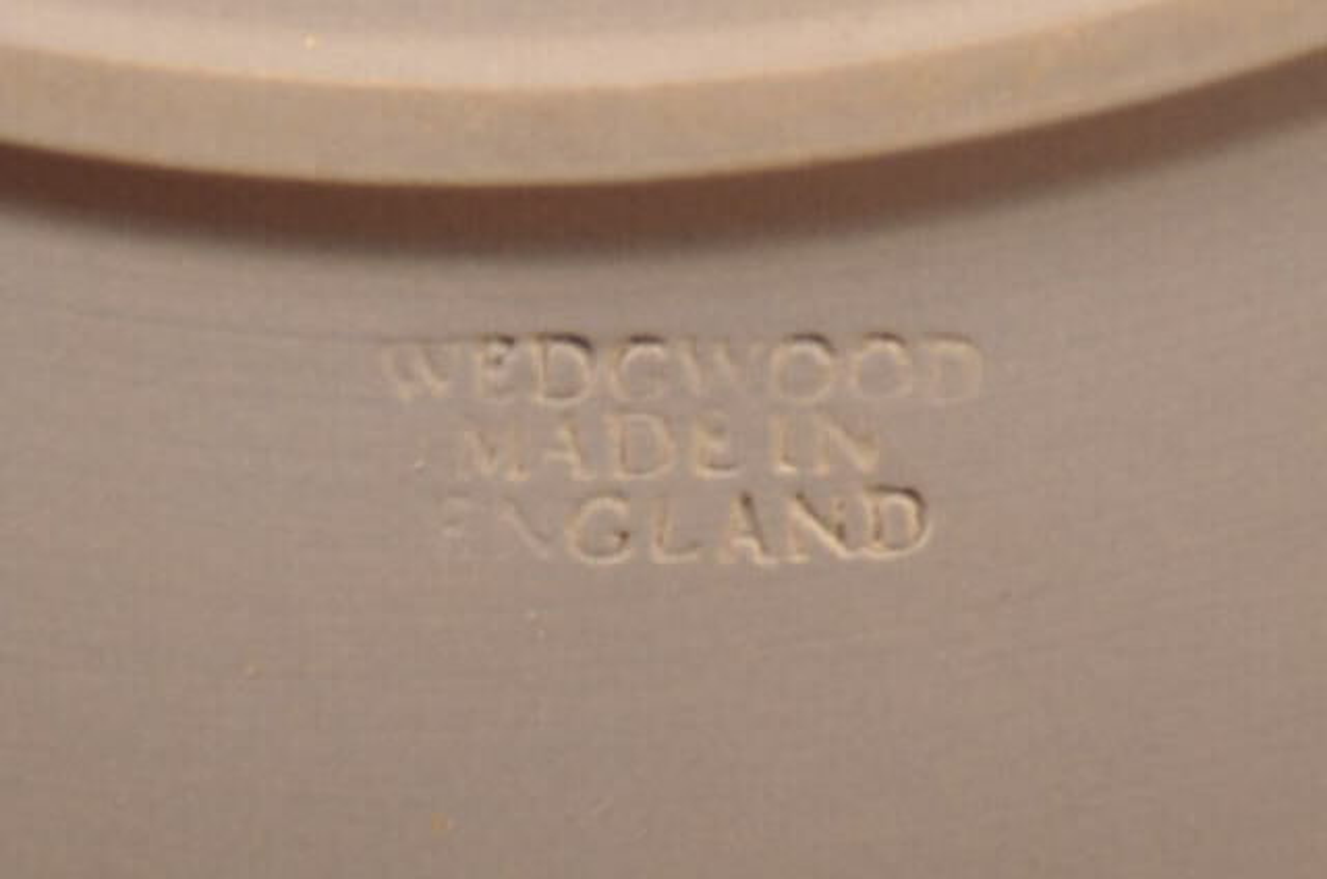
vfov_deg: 8.7
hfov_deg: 13.1
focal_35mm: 158
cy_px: 440
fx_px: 5794
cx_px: 664
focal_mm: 105
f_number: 5.6
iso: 250
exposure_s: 1/90
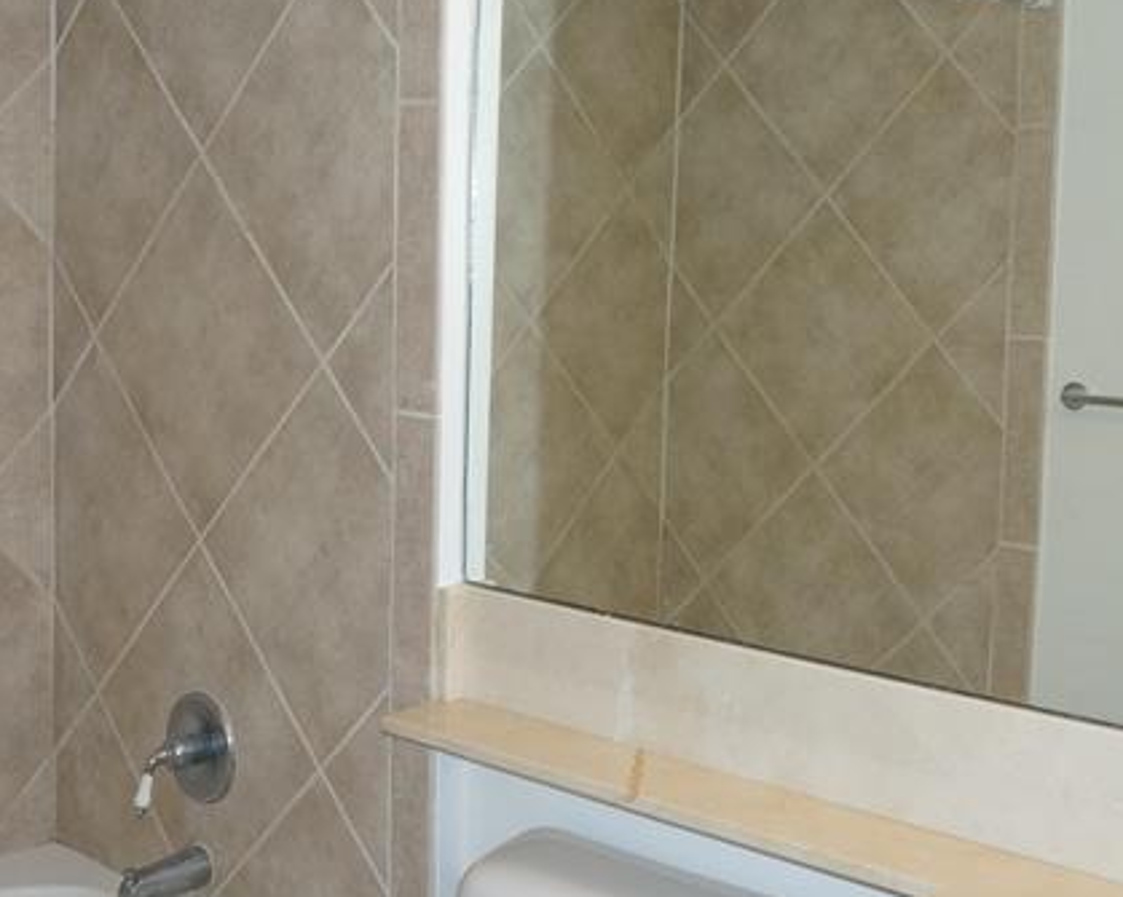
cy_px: 337
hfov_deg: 34.0
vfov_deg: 27.5
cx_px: 678
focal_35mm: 55
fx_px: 1828
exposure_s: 1/160
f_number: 4
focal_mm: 16
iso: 640
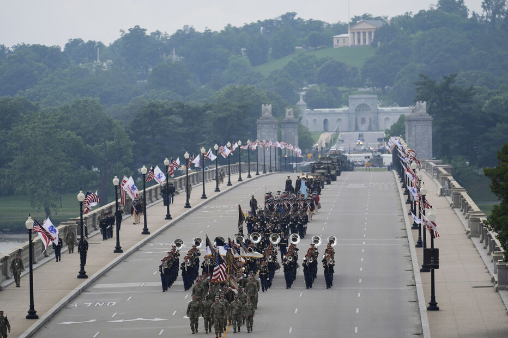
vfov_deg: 5.0
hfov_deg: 7.5
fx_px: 3866
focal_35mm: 274
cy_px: 169
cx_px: 254
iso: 320
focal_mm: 274
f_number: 5.6
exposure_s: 1/800
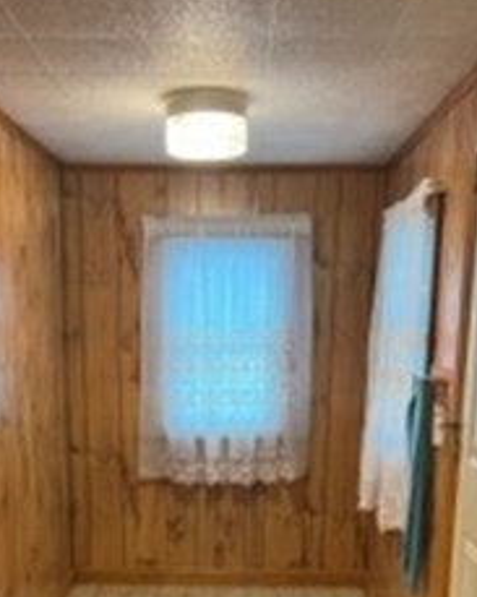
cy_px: 527
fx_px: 883
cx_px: 214
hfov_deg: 30.2
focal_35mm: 50
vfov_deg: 35.4
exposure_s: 1/60
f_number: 1.5
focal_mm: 5.7
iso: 500
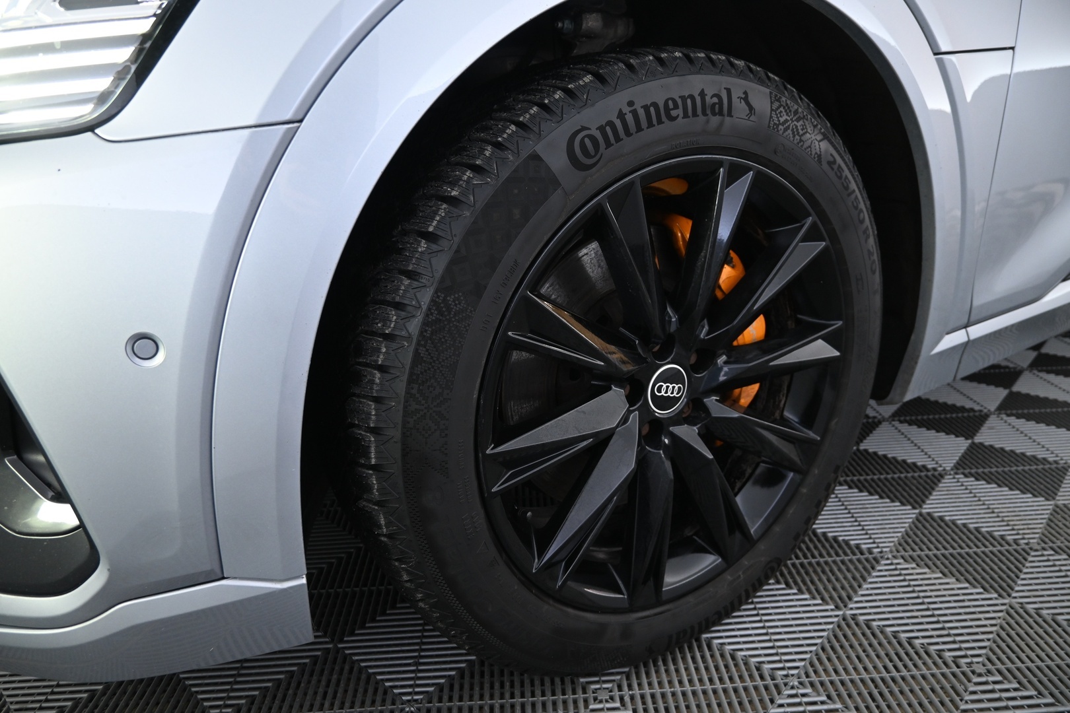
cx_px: 535
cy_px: 356
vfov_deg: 53.1
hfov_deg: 73.7
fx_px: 713
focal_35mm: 24
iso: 800
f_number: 3.5
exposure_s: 1/25
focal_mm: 16
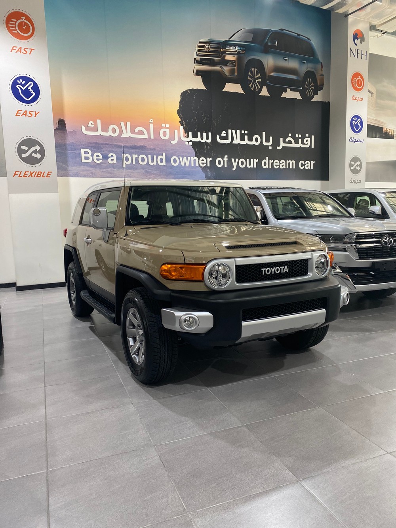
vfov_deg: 67.3
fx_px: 397
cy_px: 264
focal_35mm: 26
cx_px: 198
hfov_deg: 53.1
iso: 125
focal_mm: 4.25
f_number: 1.8
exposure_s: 1/99
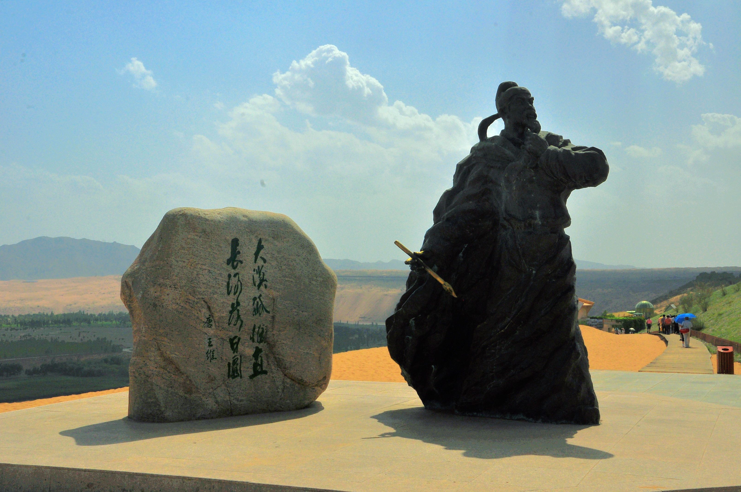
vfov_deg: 28.0
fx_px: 987
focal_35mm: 48
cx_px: 370
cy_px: 246
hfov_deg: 41.2
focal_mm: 32
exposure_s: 1/200
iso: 200
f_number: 22
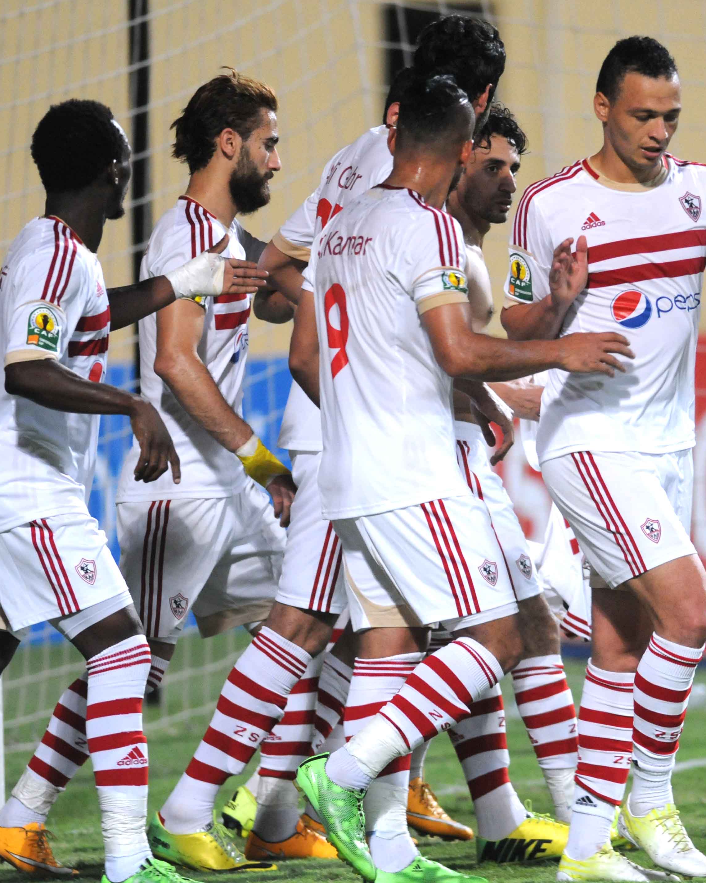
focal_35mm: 636
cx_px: 501
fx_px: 16612
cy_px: 441
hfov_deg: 2.4
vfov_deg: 3.0
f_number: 2.8
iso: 1250
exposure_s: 1/500
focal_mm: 300
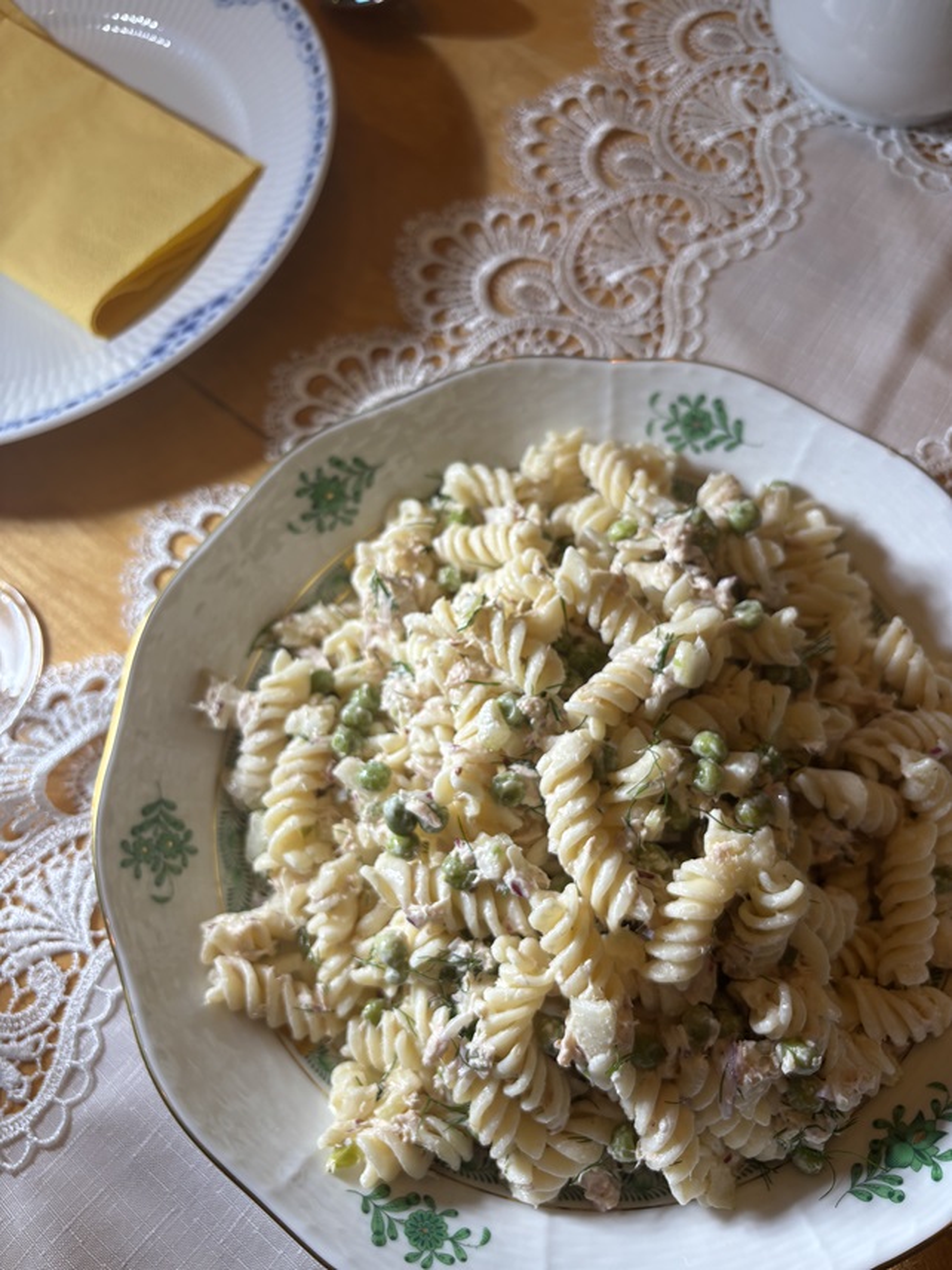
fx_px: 953
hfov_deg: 53.1
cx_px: 476
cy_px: 635
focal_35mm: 26
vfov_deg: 67.3
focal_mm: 5.96
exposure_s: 1/369
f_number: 1.6
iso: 50
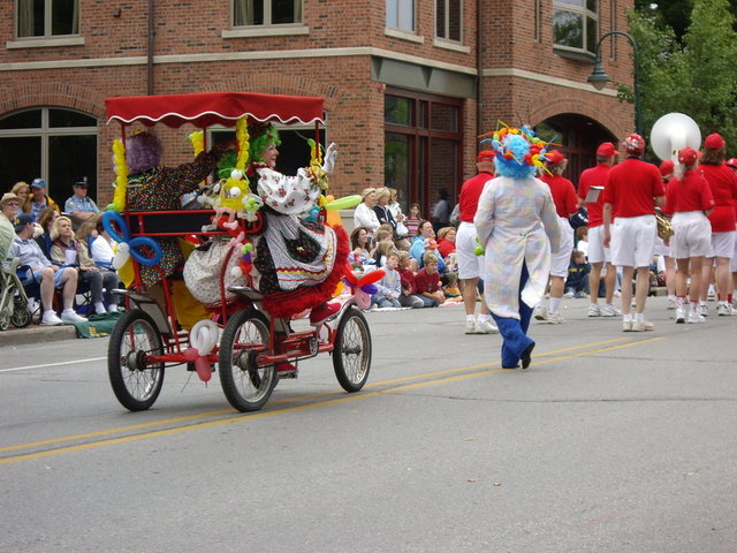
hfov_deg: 17.3
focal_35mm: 114
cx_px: 368
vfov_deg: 13.0
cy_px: 276
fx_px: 2427
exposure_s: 1/160
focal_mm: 18.6
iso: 100
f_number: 5.2
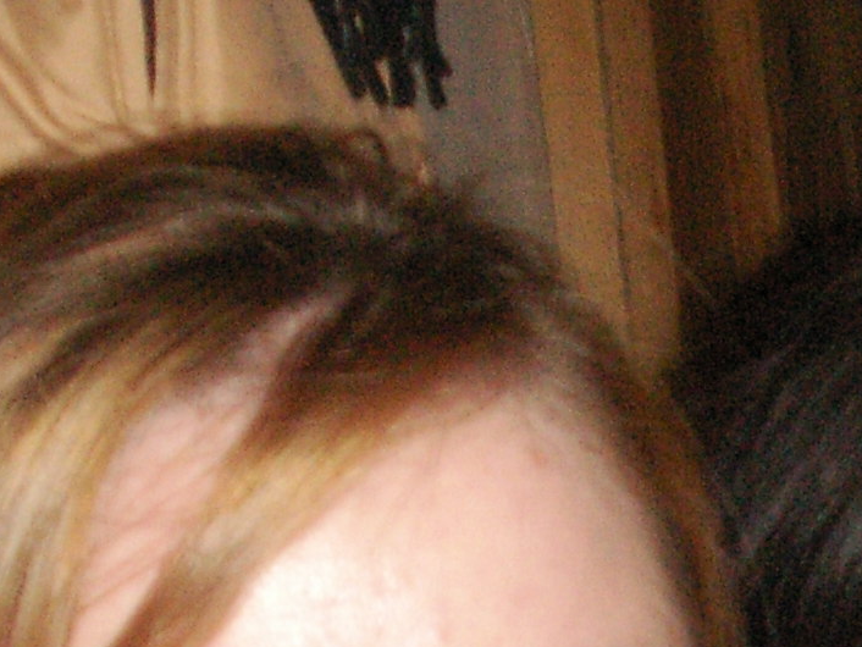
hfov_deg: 11.3
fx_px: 4260
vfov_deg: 8.5
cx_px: 1126
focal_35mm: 171
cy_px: 957
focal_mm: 7.7
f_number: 3.5
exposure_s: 1/40
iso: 160
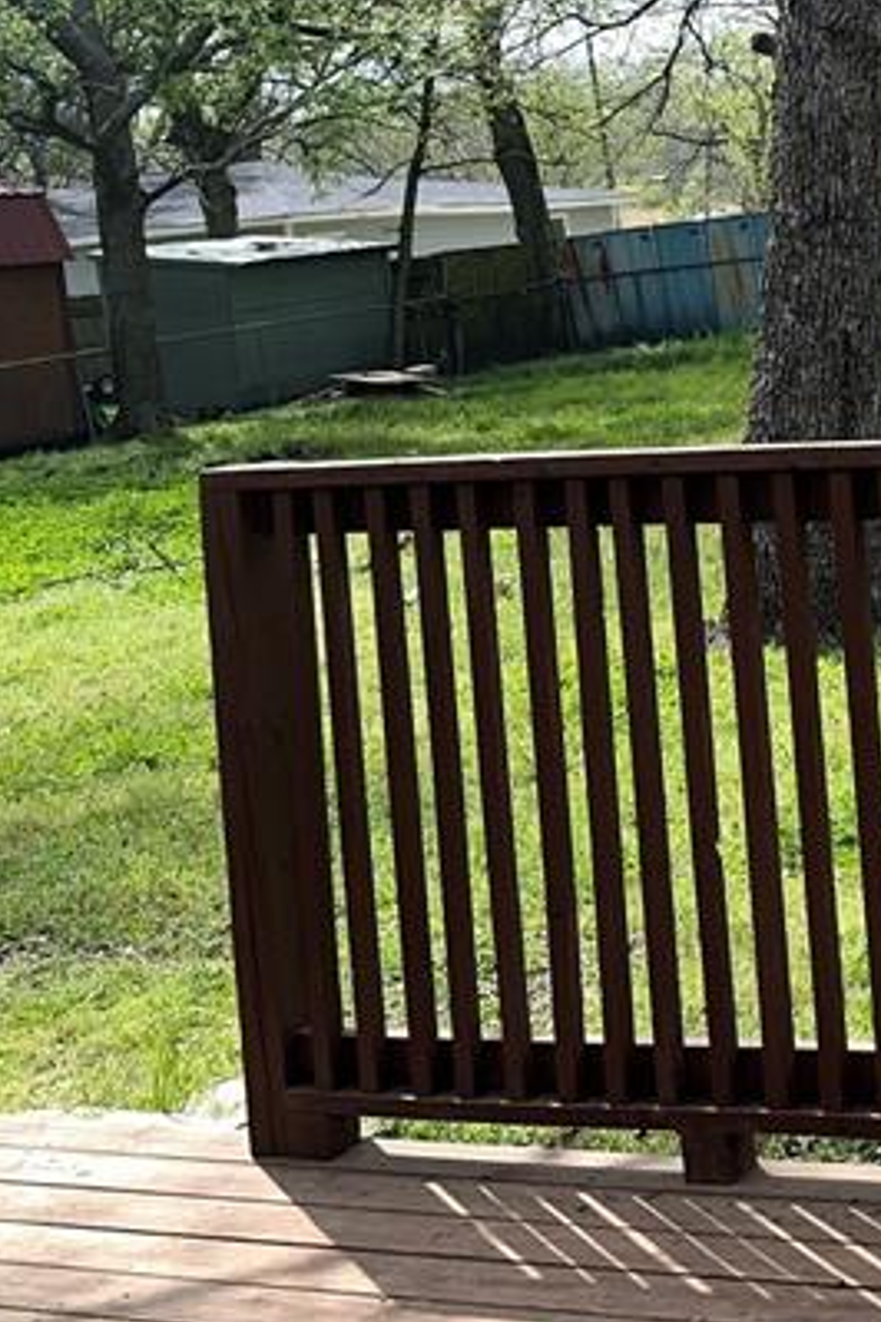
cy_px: 348
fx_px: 2349
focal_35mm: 64
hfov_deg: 19.6
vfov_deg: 30.9
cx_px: 1136
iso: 80
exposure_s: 1/2410
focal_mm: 6.86
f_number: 1.78
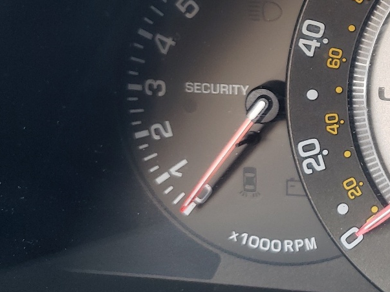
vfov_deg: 21.1
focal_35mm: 69
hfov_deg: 24.4
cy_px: 67
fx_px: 777
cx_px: 516
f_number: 1.5
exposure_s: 1/60.2
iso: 63
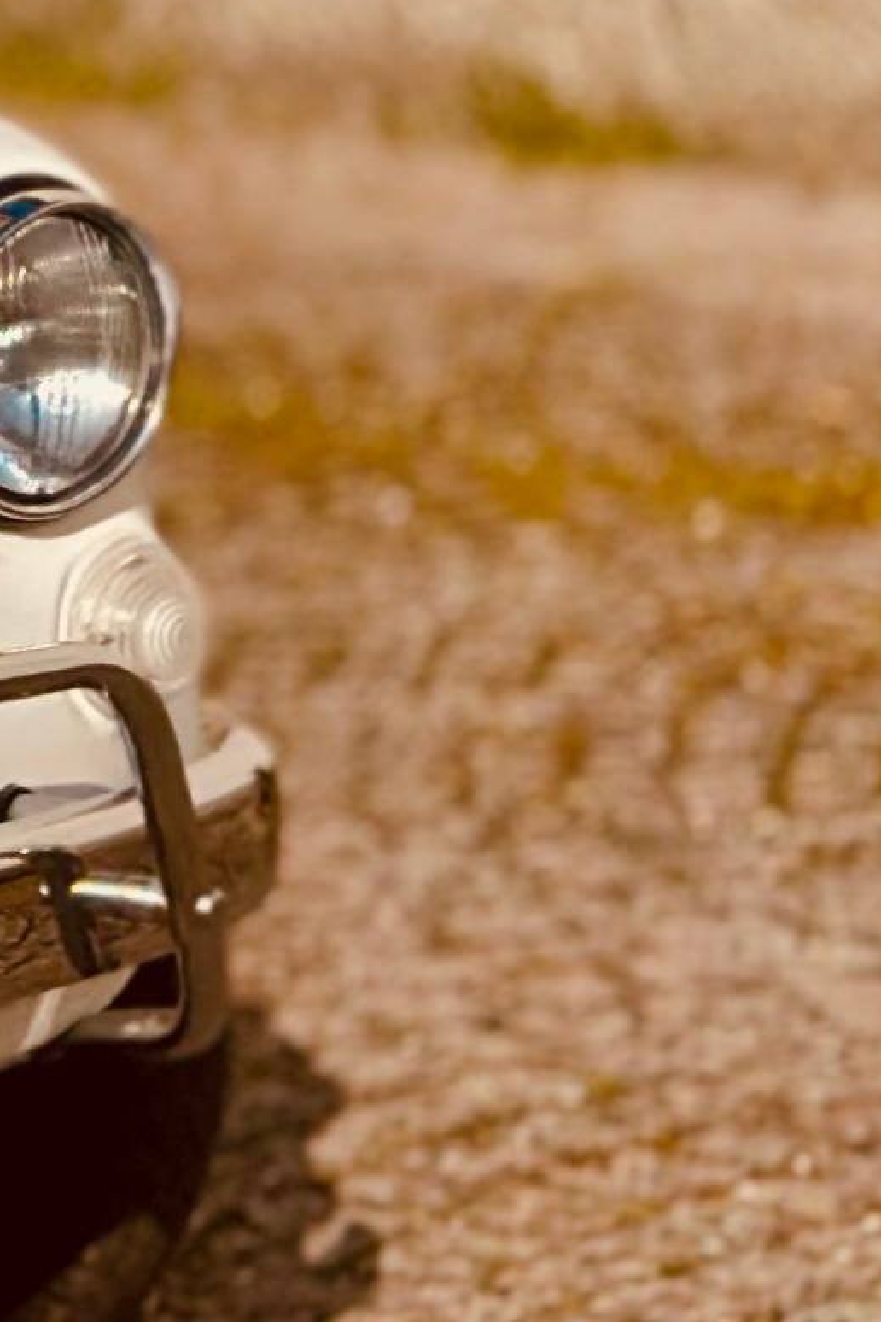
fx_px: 9543
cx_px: -1832
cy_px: 161
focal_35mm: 260
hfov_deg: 5.0
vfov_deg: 7.9
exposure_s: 1/15873
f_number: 1.78
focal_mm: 6.86
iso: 100
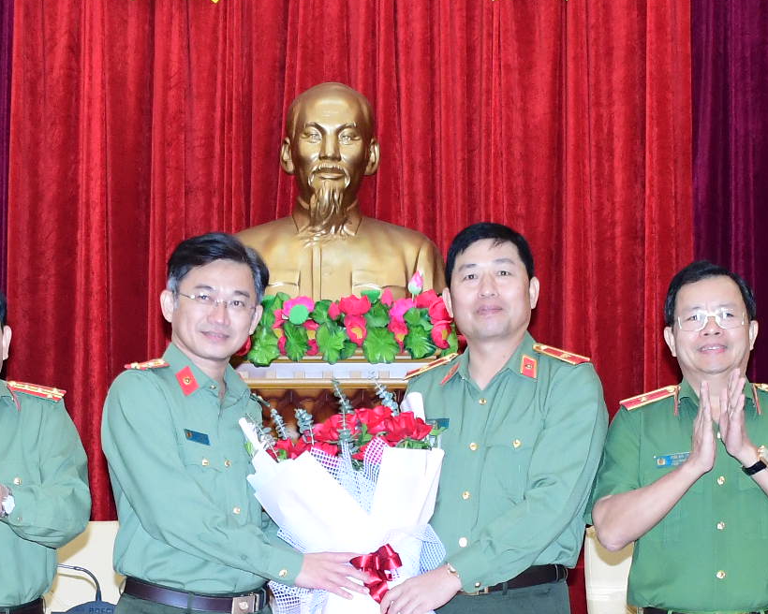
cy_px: 548
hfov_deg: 22.2
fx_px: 1955
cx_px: 352
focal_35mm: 86
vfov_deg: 17.6
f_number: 3.5
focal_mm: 18
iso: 1600
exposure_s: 1/200
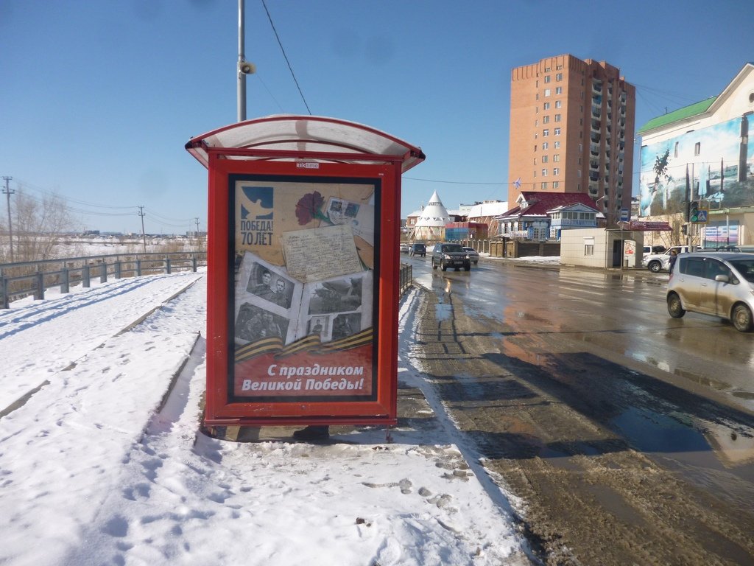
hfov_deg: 63.4
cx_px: 377
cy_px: 283
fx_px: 610
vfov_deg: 49.7
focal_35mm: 28
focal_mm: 5
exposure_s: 1/200
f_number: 9
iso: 100
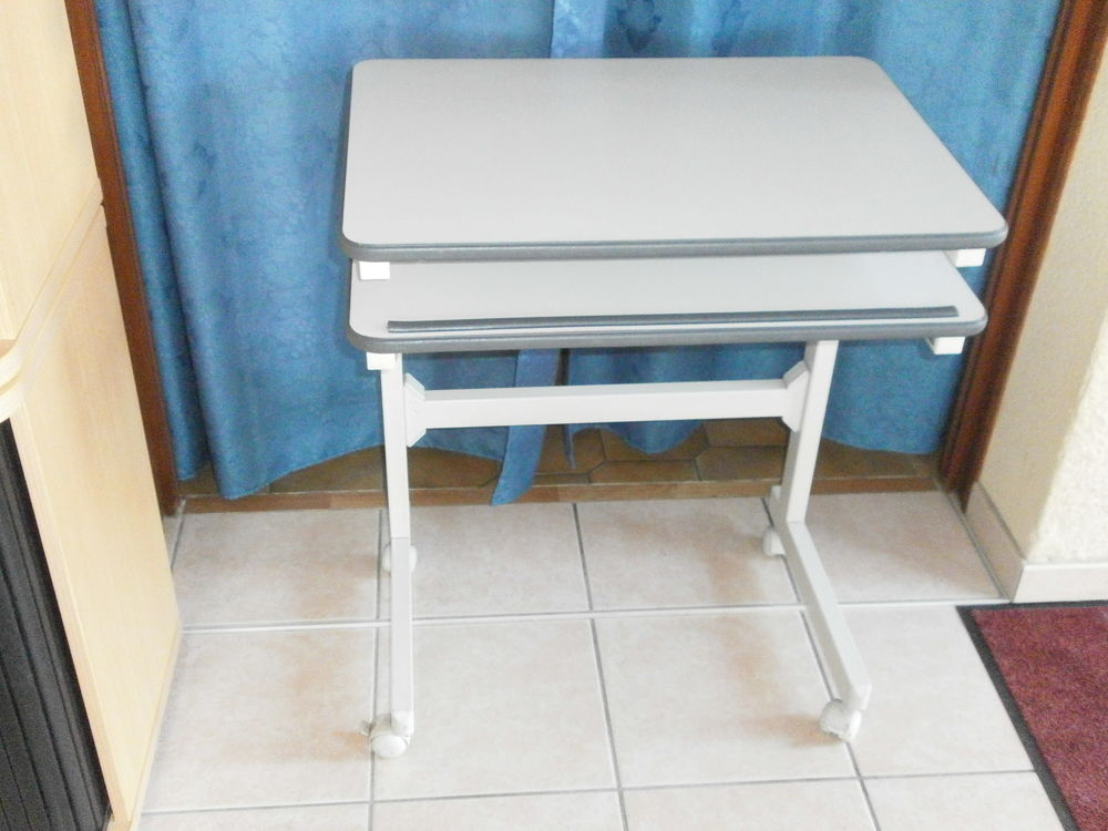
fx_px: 1248
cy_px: 416
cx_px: 554
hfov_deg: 47.9
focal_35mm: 39
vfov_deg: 36.8
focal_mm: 6.9
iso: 800
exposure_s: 1/40
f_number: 3.4
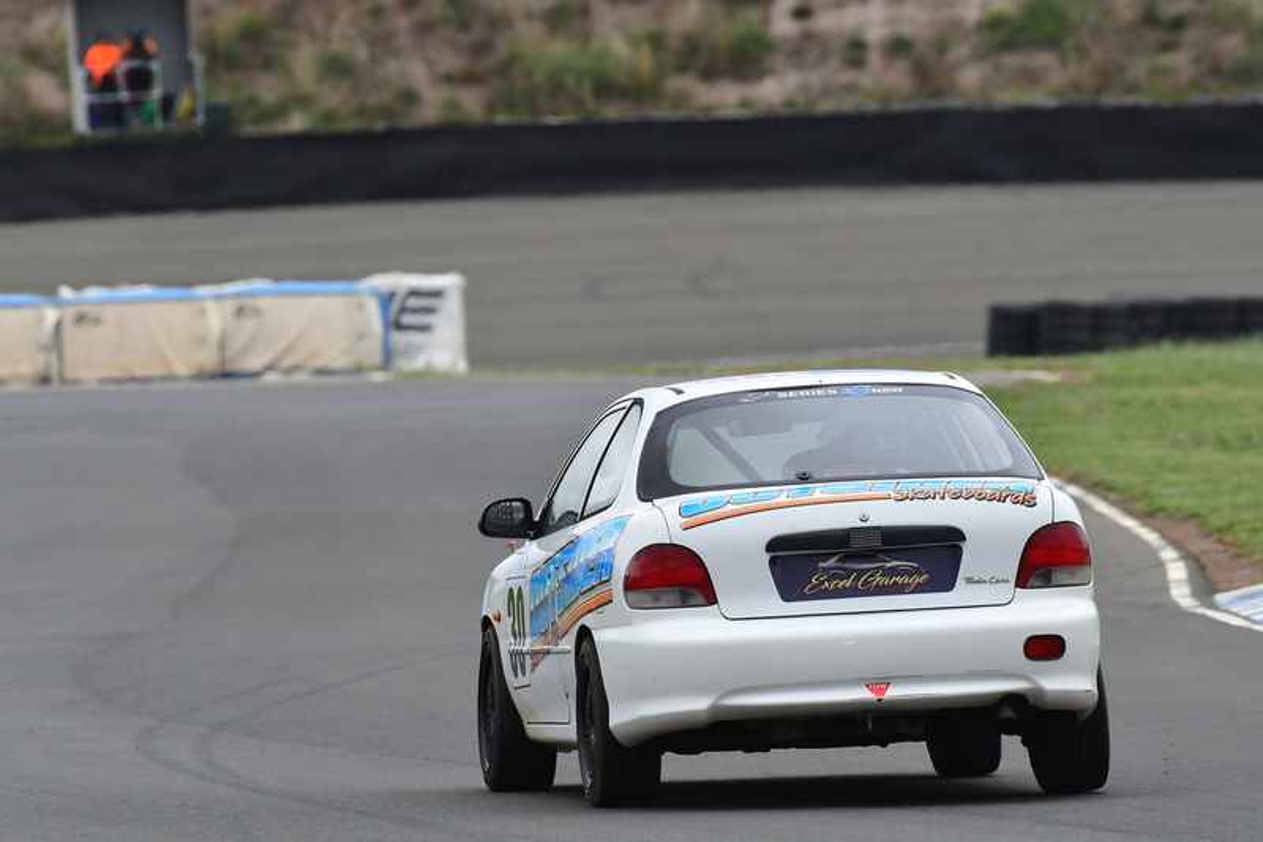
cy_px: 421
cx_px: 632
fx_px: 26305
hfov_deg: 2.8
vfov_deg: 1.8
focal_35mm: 750
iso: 640
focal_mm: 500
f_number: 10
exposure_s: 1/640
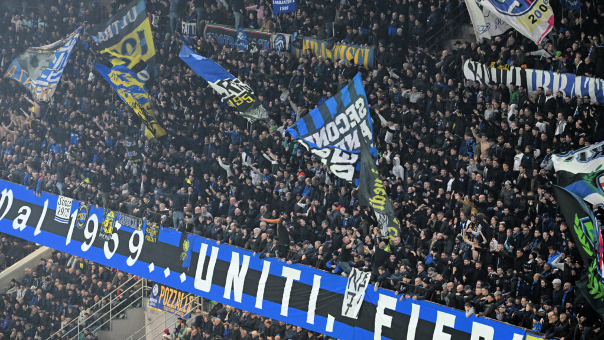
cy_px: 154
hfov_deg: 11.4
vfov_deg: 6.4
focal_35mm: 189
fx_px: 3027
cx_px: 302
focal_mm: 180
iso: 3200
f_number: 5.6
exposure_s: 1/125
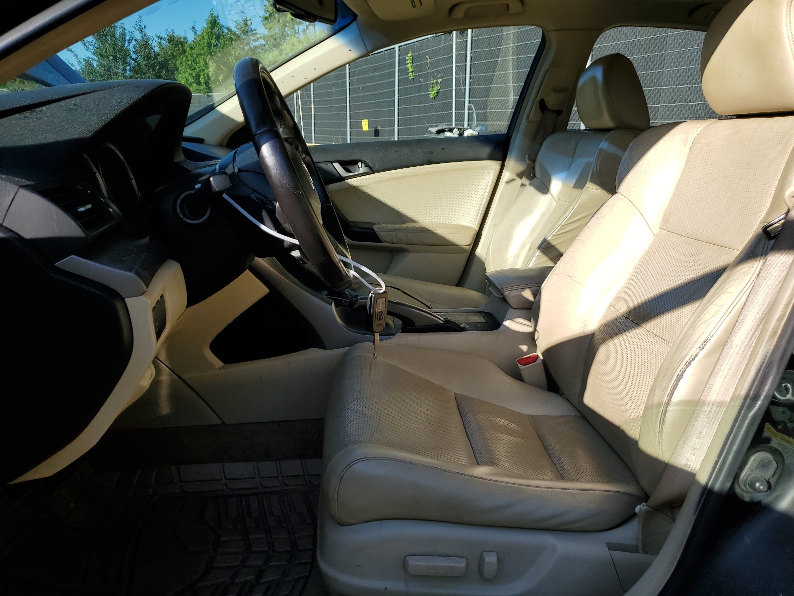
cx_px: 397
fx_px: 596
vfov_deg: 53.1
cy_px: 298
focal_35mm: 26
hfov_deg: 67.3
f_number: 1.5
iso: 50
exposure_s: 1/1667
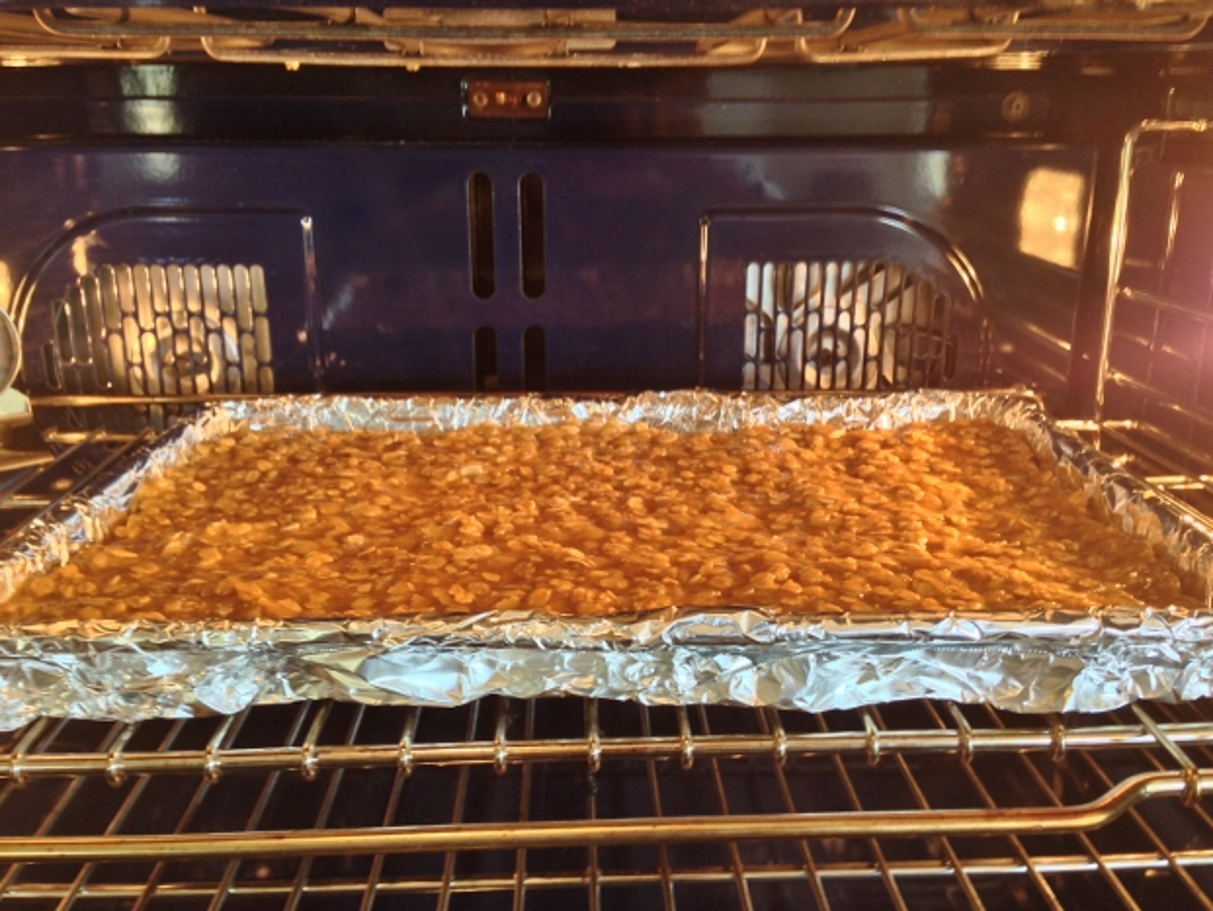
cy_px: 457
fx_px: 1192
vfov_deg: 41.8
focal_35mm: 34
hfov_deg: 53.9
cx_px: 613
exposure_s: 1/20
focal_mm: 4.12
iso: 50
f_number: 2.4
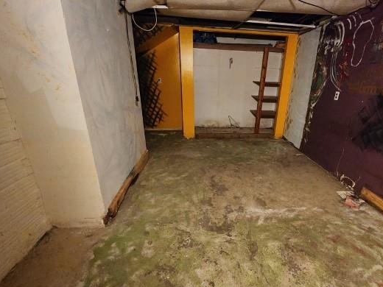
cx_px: 222
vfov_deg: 78.0
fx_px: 177
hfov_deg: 93.7
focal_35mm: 16
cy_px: 153
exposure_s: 1/24
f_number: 2.2
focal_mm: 2.2
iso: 1250
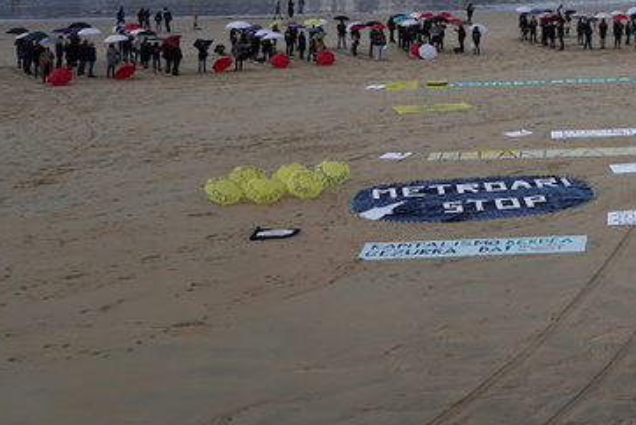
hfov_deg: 28.0
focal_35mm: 62
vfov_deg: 20.4
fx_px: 1096
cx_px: 778
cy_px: -104
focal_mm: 24
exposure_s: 1/250
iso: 100
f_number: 8
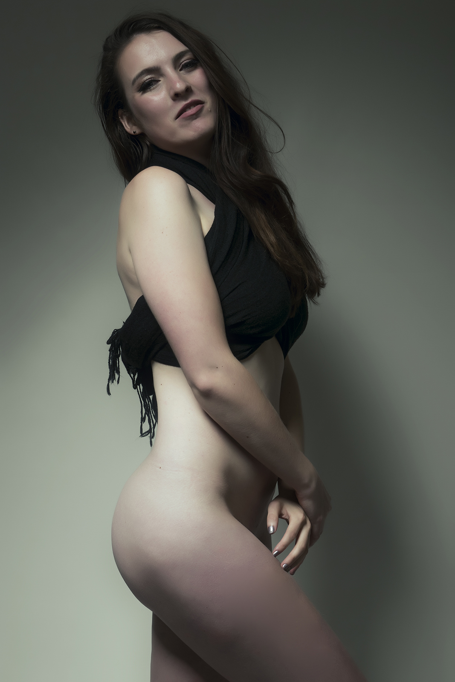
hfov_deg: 16.6
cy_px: 341
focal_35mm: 82
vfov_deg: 24.6
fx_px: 1564
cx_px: 228
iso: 100
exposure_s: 1/200
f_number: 10
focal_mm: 55
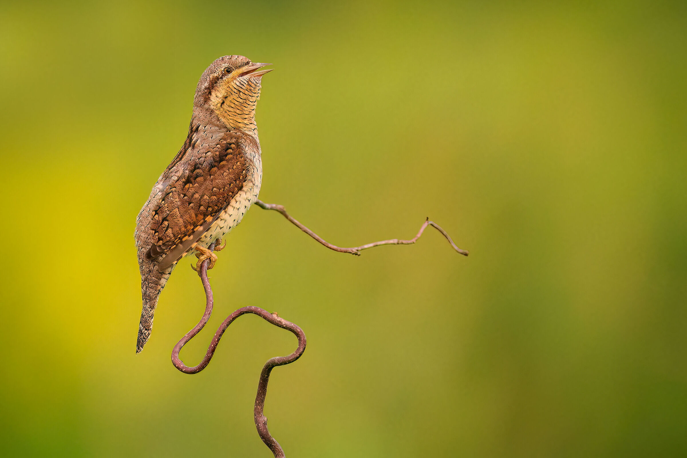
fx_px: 11335
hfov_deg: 3.5
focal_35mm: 594
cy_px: 229
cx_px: 344
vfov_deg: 2.3
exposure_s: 1/1250
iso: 3200
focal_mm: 594
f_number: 8
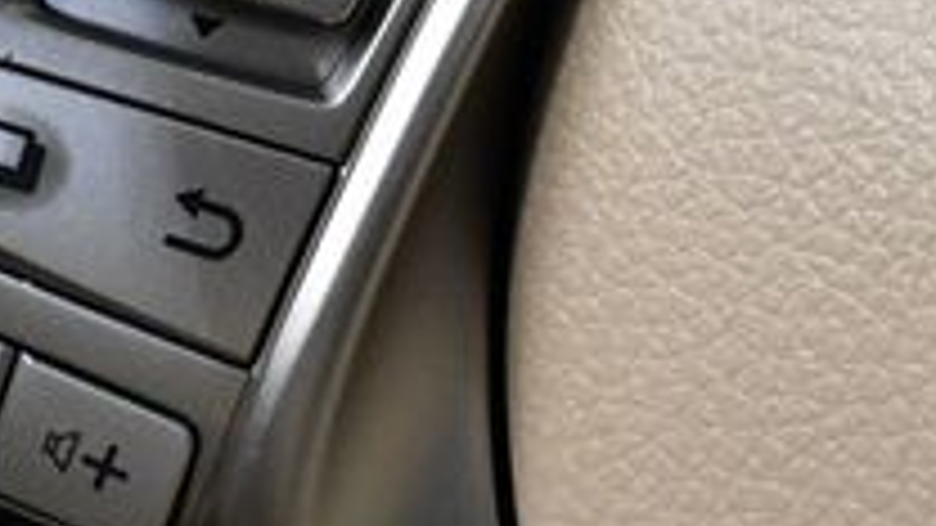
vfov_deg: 10.4
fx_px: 2879
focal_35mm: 116
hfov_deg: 18.3
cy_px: 31
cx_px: 166
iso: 1800
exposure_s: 1/125
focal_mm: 18
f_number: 3.5
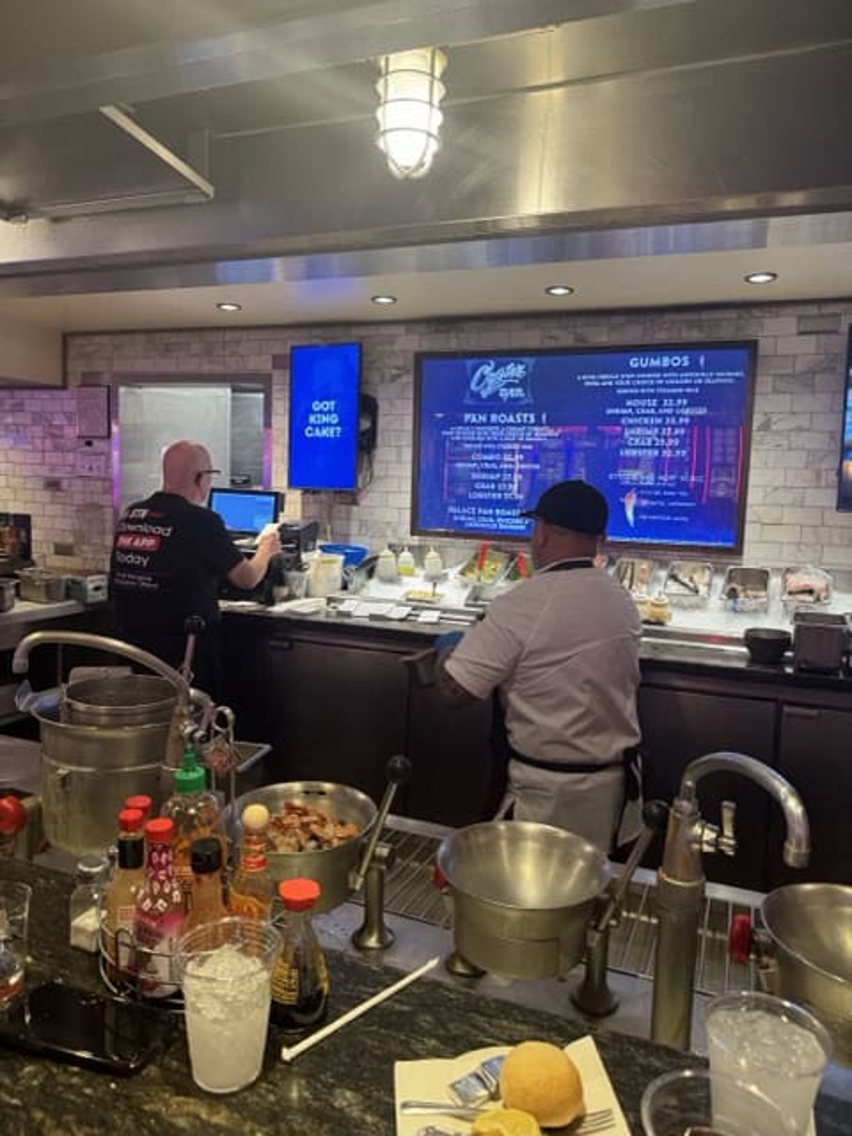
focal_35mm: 24
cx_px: 426
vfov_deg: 71.6
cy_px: 568
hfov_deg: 56.8
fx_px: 788
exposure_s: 1/60
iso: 400
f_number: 1.8
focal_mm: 6.8
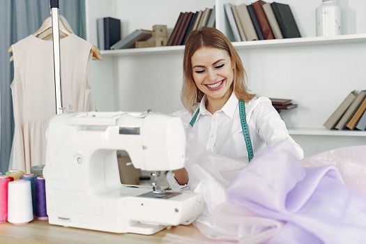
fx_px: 508
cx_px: 183
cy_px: 122
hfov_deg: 39.6
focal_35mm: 50
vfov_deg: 27.0
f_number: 3.2
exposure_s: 1/250
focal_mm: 50
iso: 320
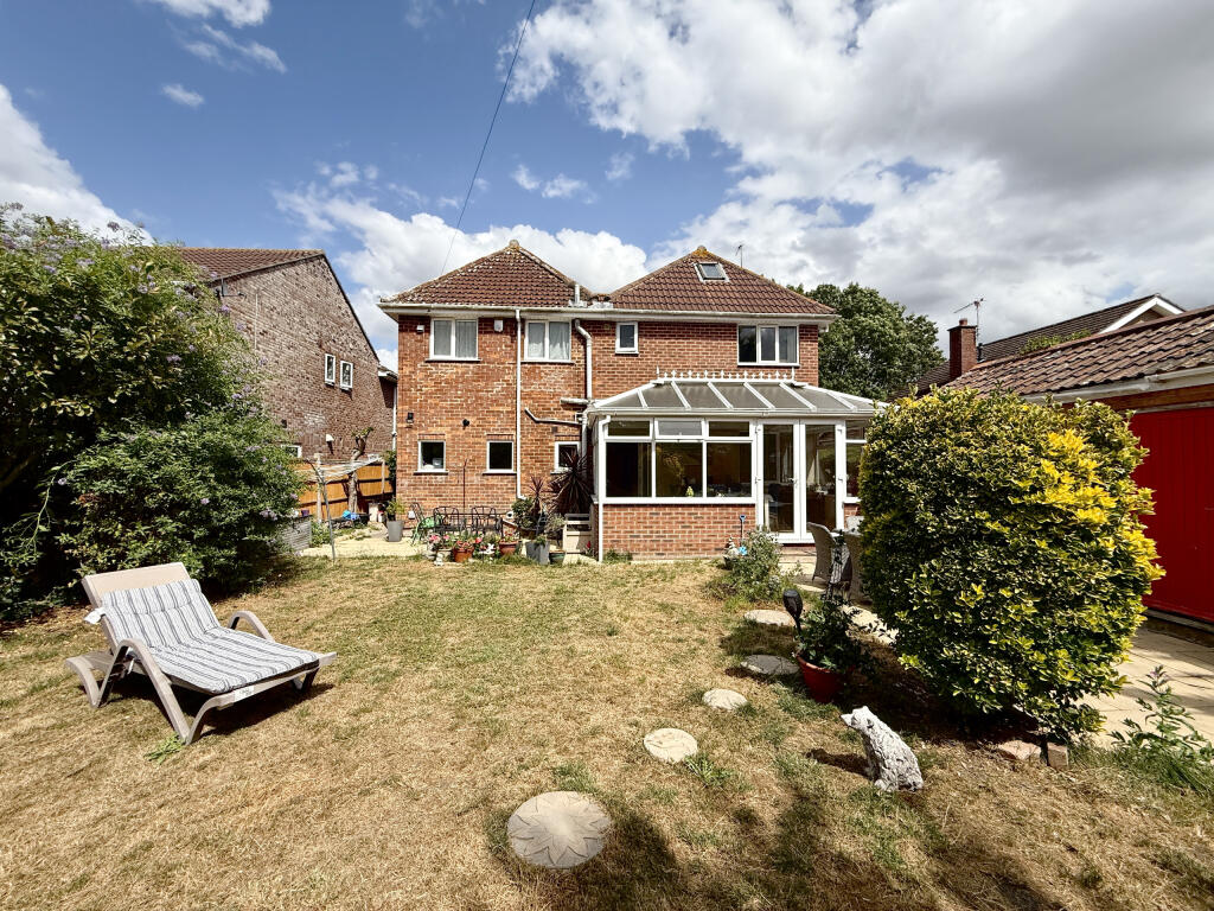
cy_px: 456
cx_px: 607
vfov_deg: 85.7
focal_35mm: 14
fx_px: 491
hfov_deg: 102.1
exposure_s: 1/2841
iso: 50
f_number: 2.2
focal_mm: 2.22
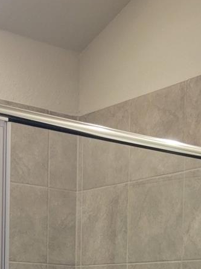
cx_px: 118
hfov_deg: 16.4
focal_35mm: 90
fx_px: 697
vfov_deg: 19.6
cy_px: 371
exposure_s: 1/120
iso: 250
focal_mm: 5.4
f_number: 1.8
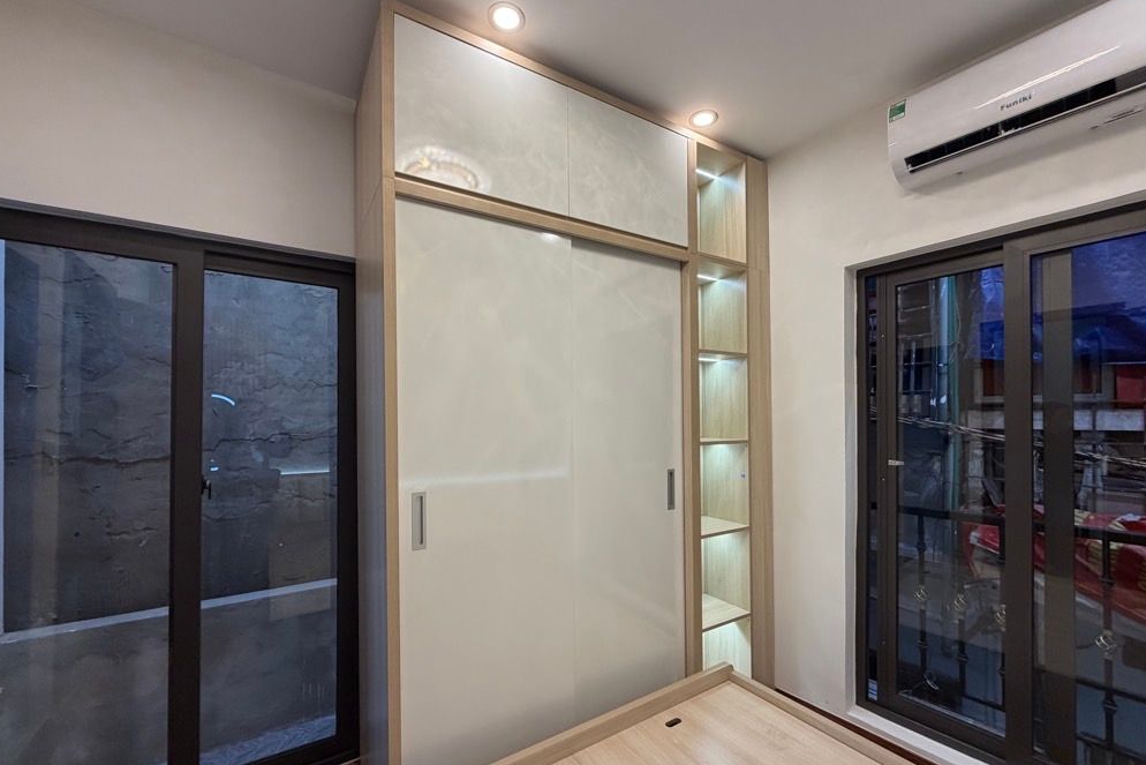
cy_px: 415
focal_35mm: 15
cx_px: 581
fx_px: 478
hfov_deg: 100.4
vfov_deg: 77.2
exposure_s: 1/121
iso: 320
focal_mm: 2.22
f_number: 2.2
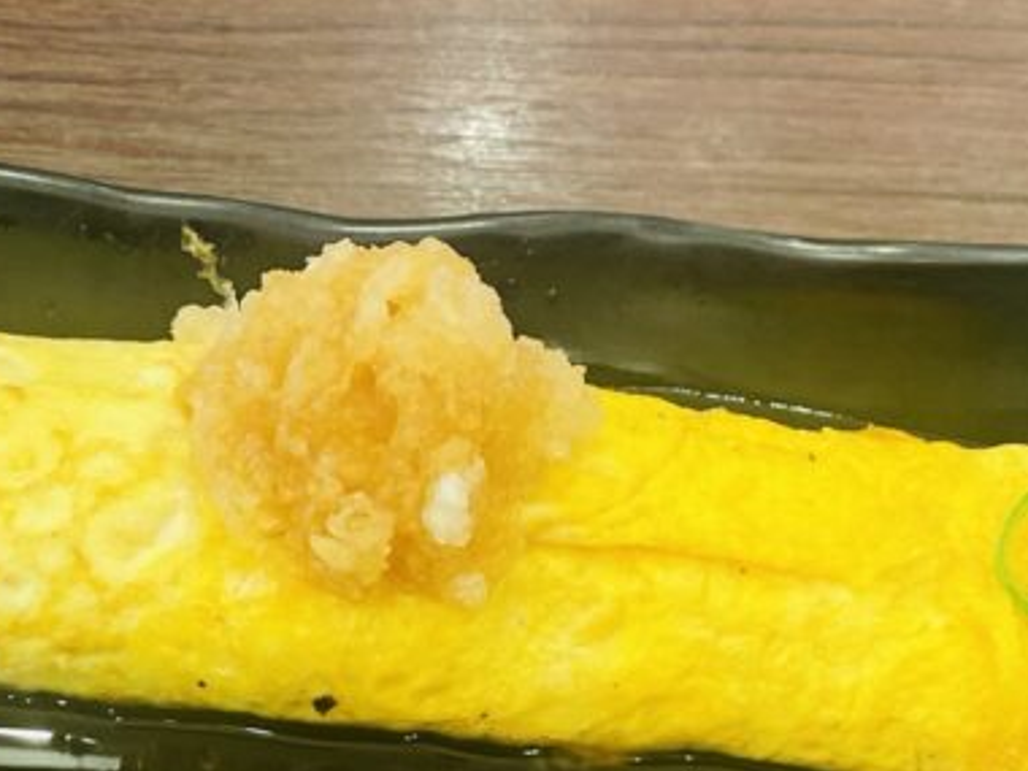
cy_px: 625
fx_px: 2079
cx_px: 268
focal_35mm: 70
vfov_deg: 20.8
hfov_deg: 27.4
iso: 200
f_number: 1.6
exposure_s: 1/60
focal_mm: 4.2
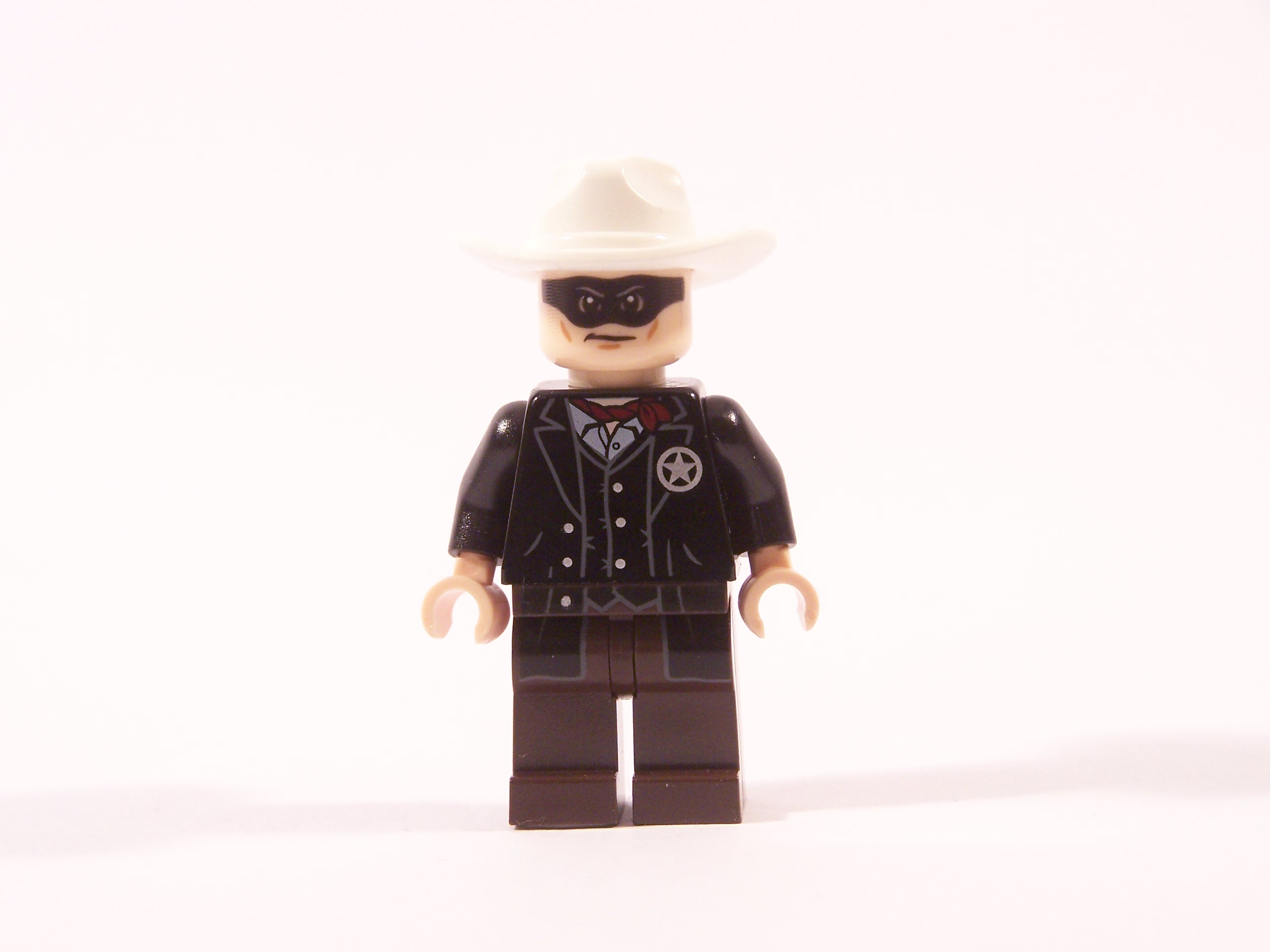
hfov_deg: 16.8
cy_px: 476
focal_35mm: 117
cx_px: 635
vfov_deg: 12.7
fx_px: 4293
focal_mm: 19.4
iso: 200
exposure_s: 1/20
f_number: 3.6
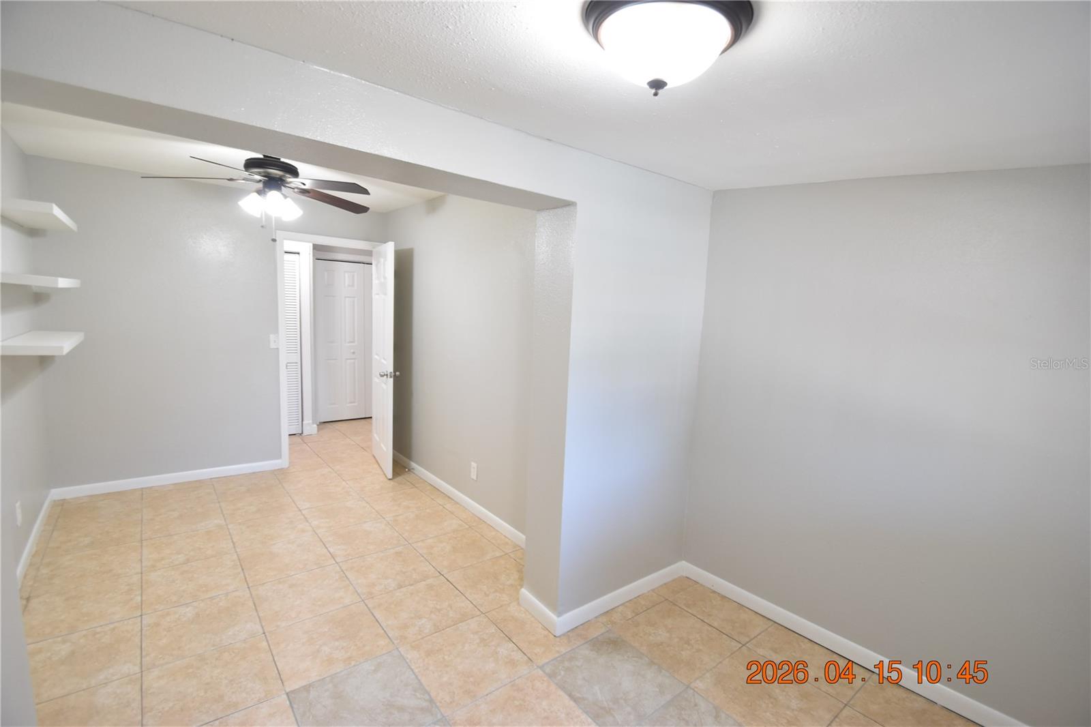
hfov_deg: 100.4
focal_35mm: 15
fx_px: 454
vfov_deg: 77.3
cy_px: 364
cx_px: 546
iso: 800
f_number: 3.5
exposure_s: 1/60
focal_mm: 10
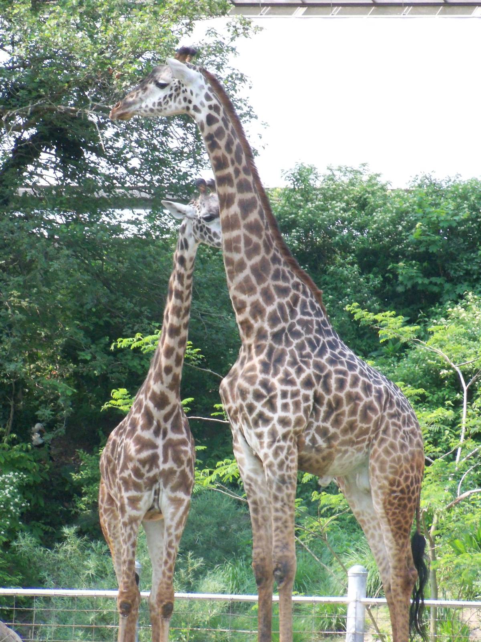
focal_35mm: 247
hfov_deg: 6.0
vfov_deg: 8.0
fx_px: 4576
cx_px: 240
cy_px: 321
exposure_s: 1/125
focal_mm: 43.8
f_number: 10.3
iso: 400
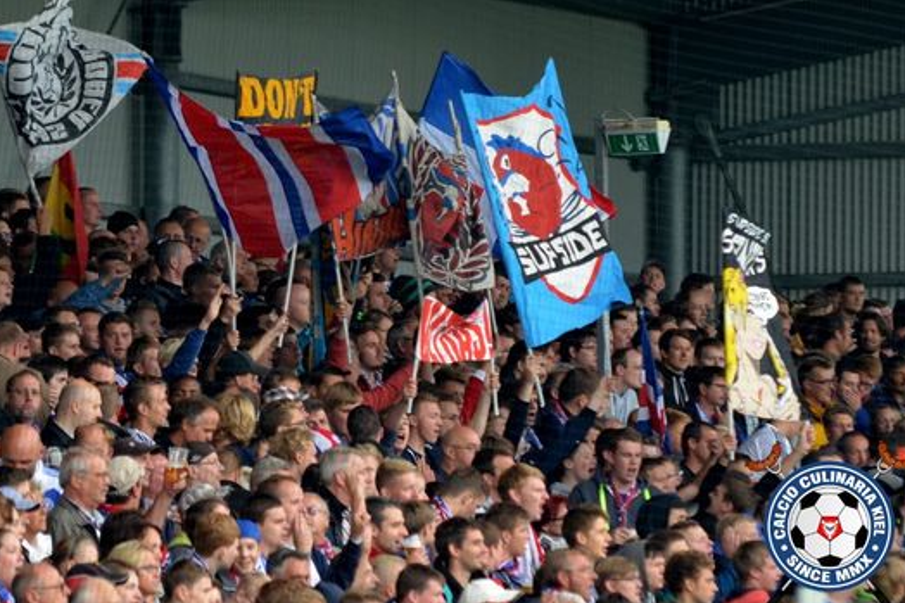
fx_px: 6559
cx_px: 452
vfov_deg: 5.3
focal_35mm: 261
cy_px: 299
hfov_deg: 7.9
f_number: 2.8
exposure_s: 1/500
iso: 800
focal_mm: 160
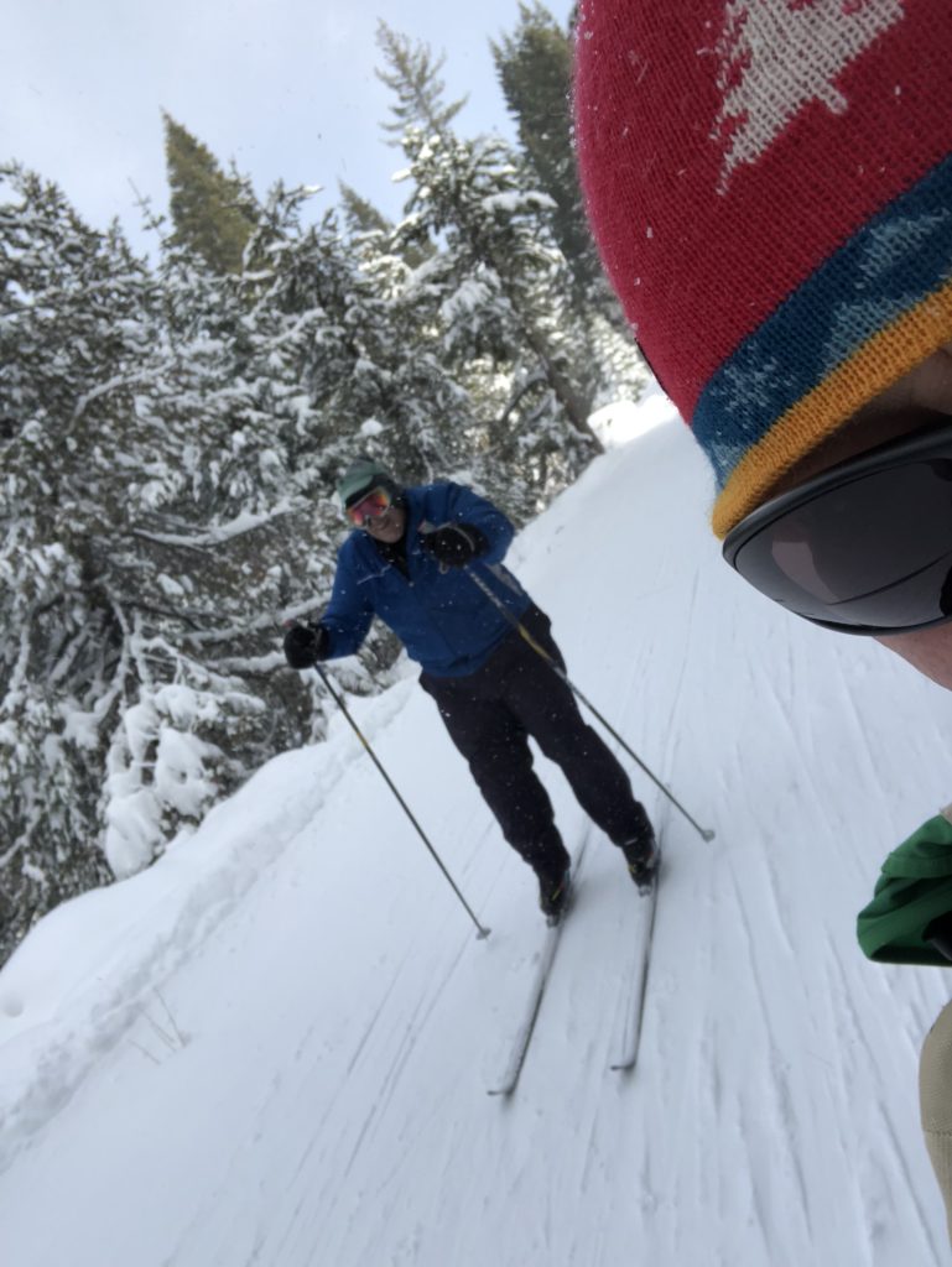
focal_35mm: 32
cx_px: 476
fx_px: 1172
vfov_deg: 56.8
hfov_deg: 44.2
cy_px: 634
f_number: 2.2
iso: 20
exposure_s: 1/616
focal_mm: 2.87
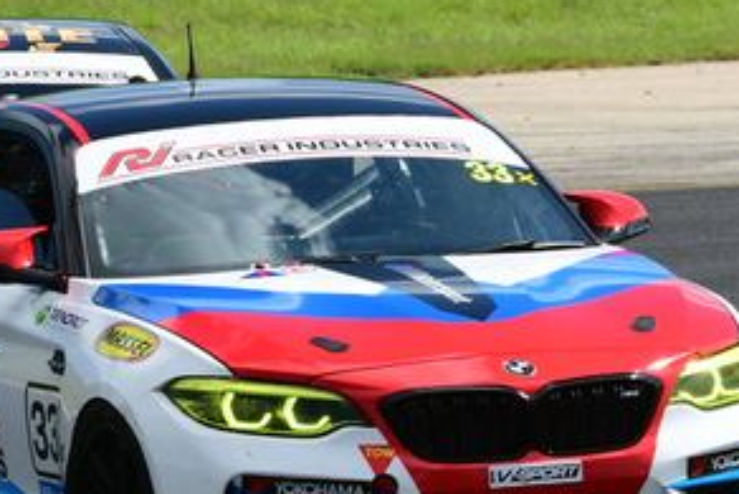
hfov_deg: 2.5
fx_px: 16902
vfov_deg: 1.7
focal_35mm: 823
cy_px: 177
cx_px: 251
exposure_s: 1/640
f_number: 11
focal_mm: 200
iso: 400
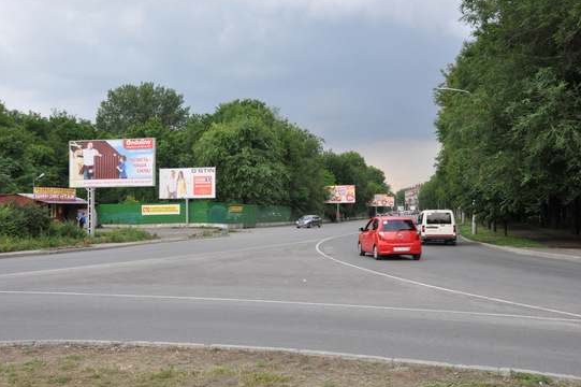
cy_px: 192
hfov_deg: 48.5
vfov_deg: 33.4
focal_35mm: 40
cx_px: 296
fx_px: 645
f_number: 9
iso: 200
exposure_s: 1/80
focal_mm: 26
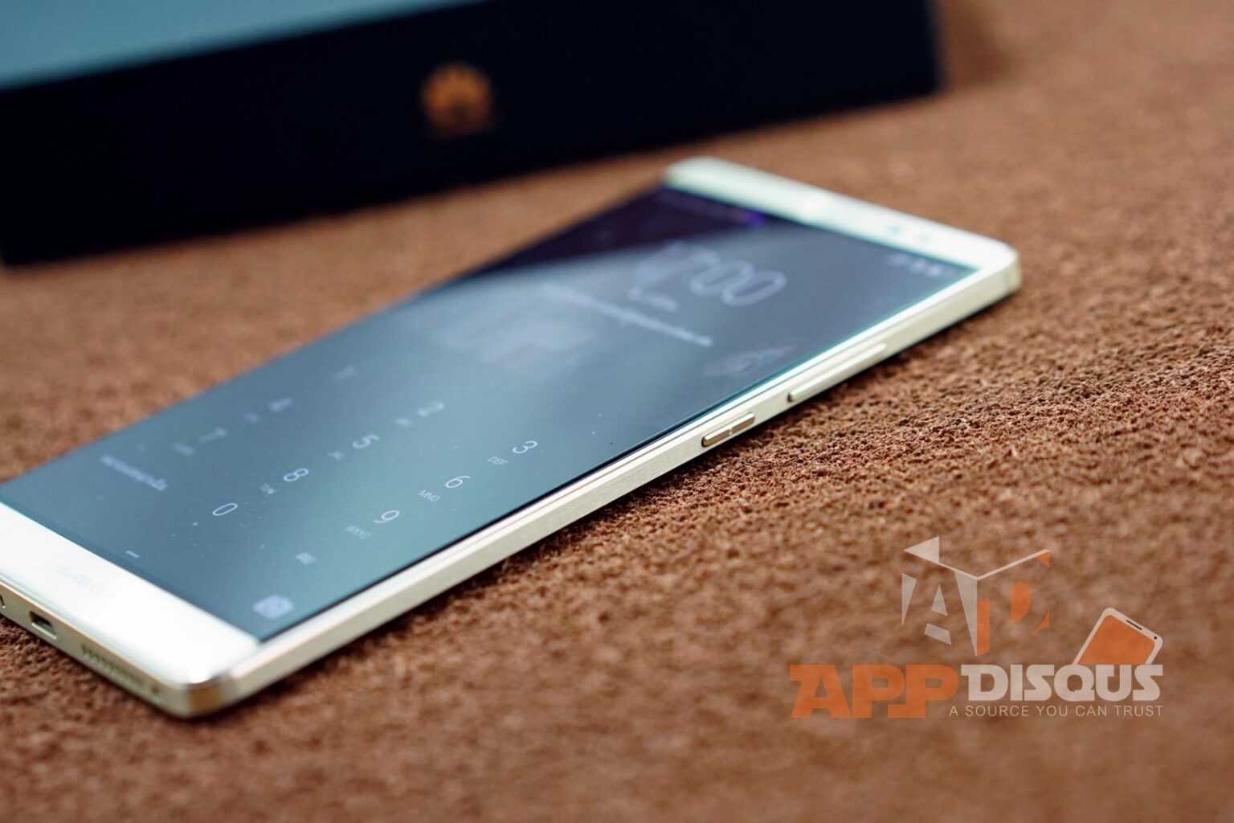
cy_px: 412
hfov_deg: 36.2
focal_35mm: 55
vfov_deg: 24.6
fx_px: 1885
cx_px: 617
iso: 1250
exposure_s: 1/60
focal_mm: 55
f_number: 2.8
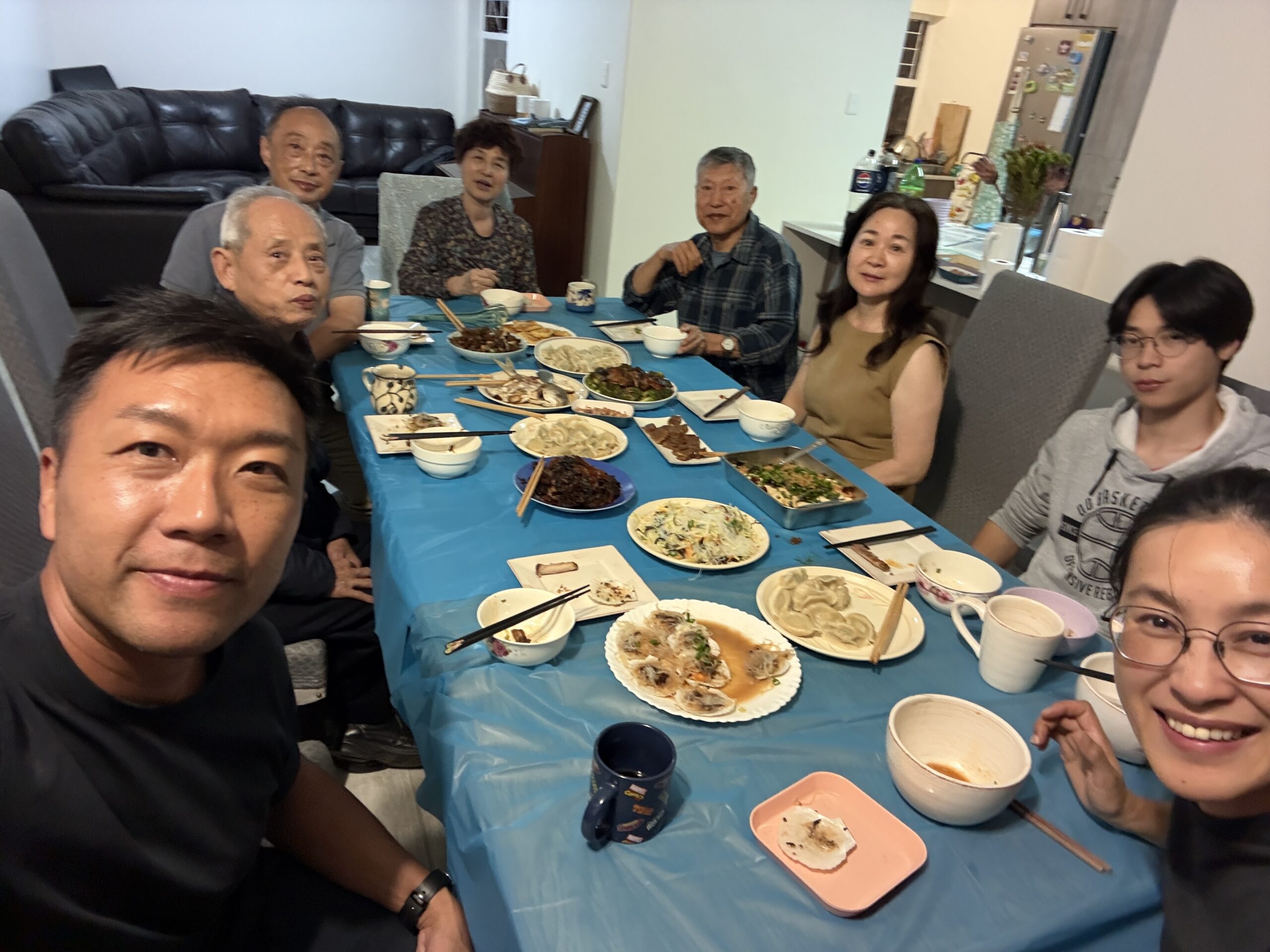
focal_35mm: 23
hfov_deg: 73.9
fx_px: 844
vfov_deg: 58.9
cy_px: 476
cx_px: 635
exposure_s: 1/25
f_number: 1.9
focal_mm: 2.69
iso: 320
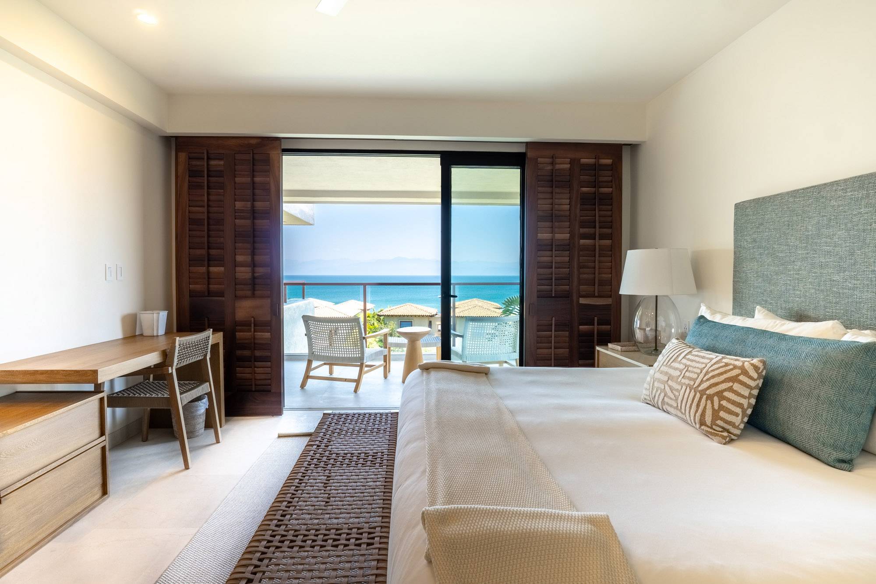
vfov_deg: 67.4
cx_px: 438
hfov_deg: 90.0
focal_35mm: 18
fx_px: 438
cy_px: 292
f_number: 8
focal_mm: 12
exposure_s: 1/4000
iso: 320
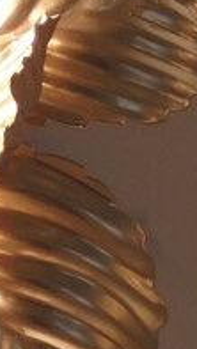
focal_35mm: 169
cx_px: -152
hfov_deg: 7.0
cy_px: 105
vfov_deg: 12.7
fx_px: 1567
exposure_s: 1/50
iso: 100
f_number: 4
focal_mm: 6.1
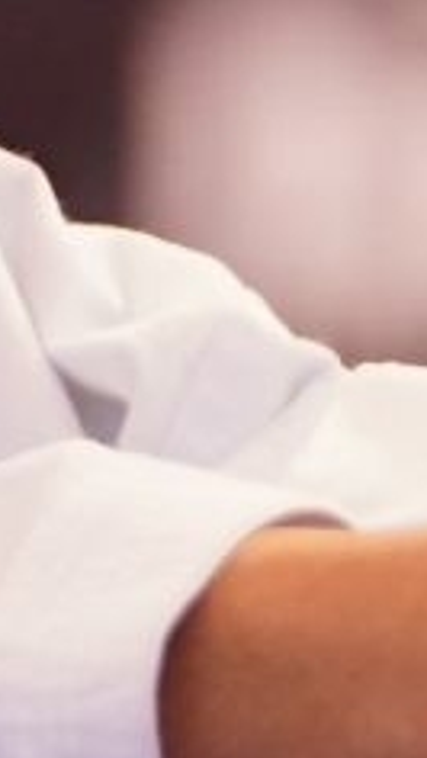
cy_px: 222
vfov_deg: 1.0
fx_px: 43576
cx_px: 45
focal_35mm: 2168
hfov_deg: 0.6
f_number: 2.8
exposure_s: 1/500
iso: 1250
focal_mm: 181
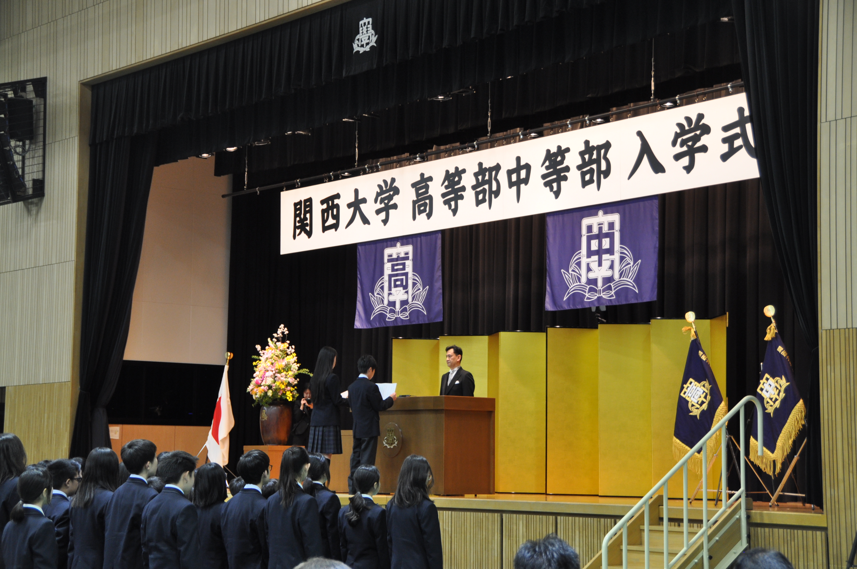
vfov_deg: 20.6
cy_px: 284
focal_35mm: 66
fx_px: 1569
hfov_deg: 30.5
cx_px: 428
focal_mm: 44
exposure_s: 1/60
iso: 640
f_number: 4.5
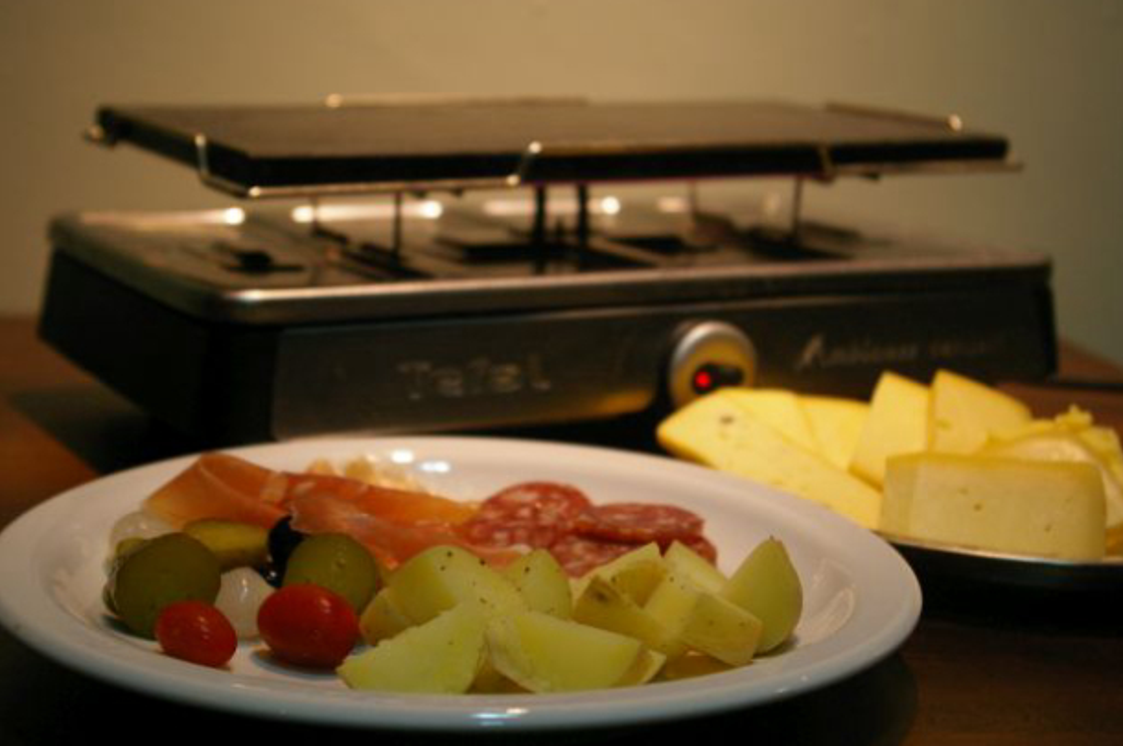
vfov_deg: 20.9
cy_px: 380
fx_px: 2025
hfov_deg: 31.0
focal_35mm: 65
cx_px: 577
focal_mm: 40
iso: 800
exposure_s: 1/90
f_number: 5.6
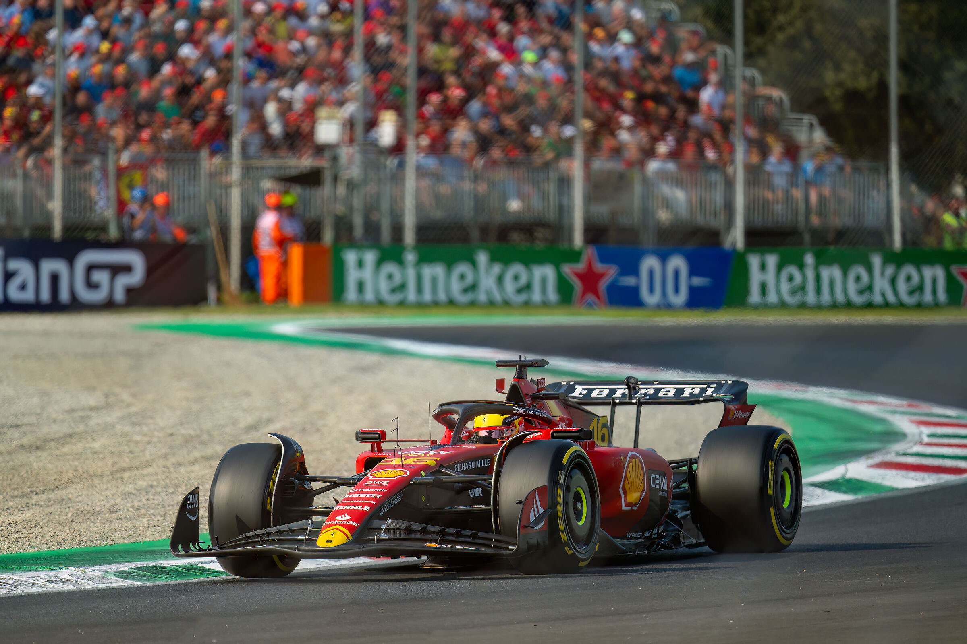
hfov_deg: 5.2
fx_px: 10744
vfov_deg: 3.4
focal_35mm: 400
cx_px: 484
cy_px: 322
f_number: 4.5
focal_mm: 400
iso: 500
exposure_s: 1/2000
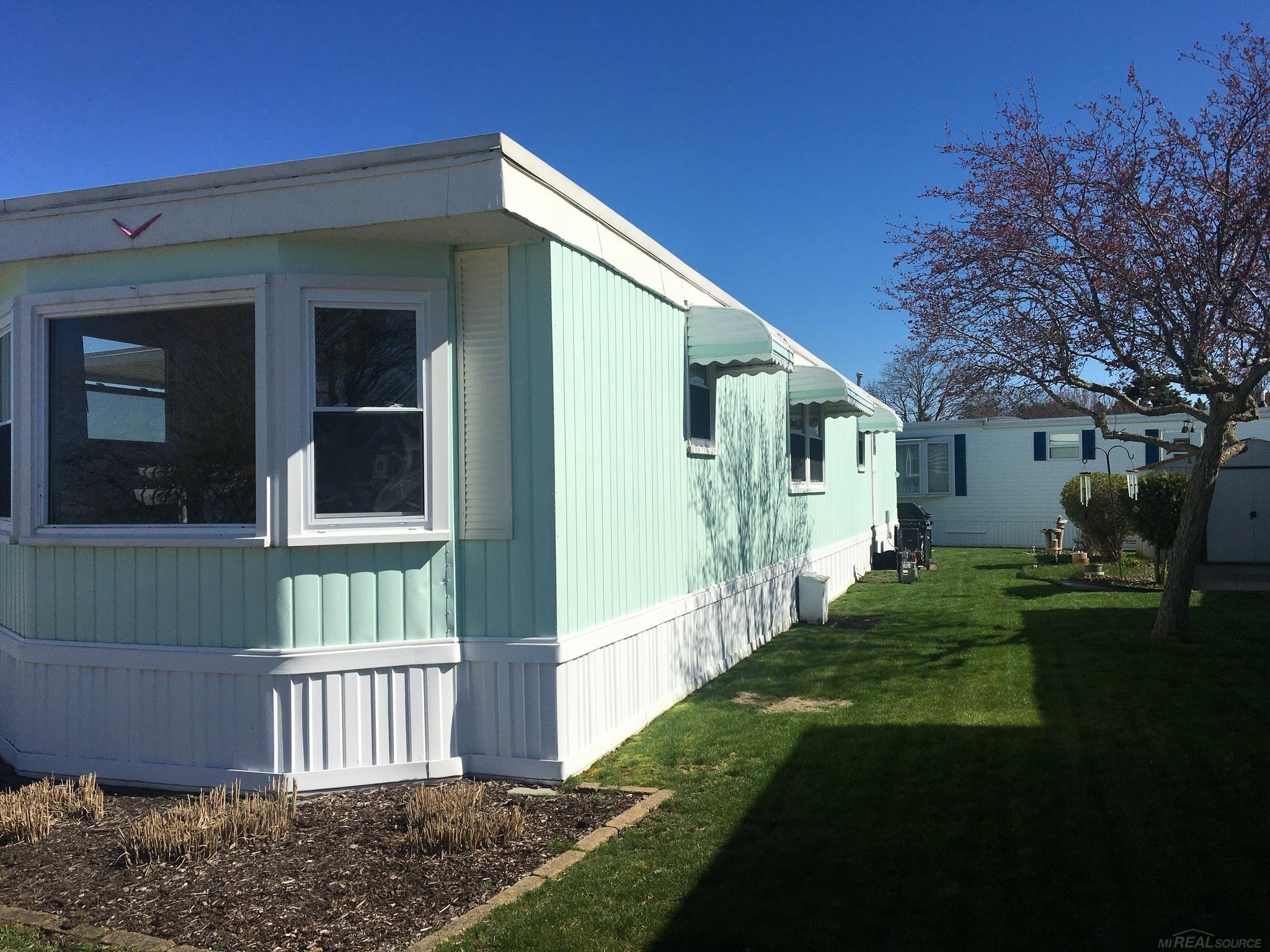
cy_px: 476
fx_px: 1064
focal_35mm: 29
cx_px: 635
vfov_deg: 48.2
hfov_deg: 61.7
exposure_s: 1/3846
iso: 25
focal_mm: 4.15
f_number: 2.2
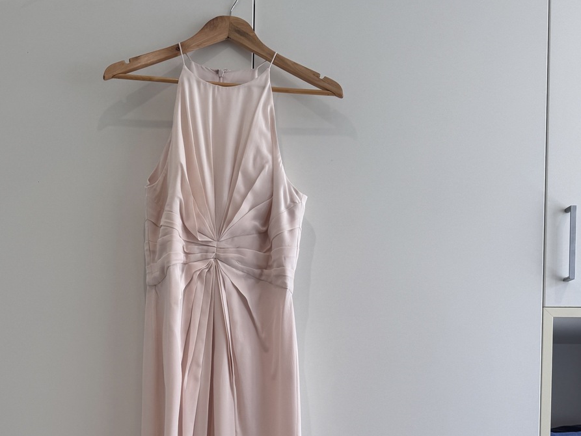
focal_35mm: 43
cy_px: 415
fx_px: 722
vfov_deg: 31.6
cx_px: 198
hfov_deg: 43.3
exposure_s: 1/407
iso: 80
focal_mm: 6.76
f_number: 1.78
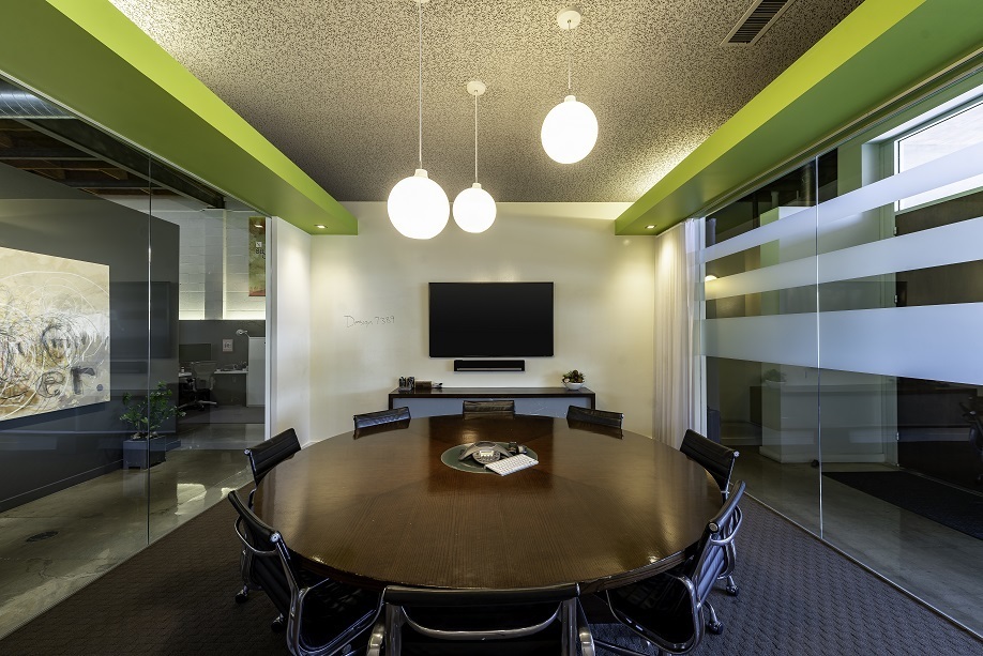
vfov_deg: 81.3
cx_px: 492
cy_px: 328
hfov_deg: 104.2
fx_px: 382
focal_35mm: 14
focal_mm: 14
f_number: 8
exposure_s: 1/8
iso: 100
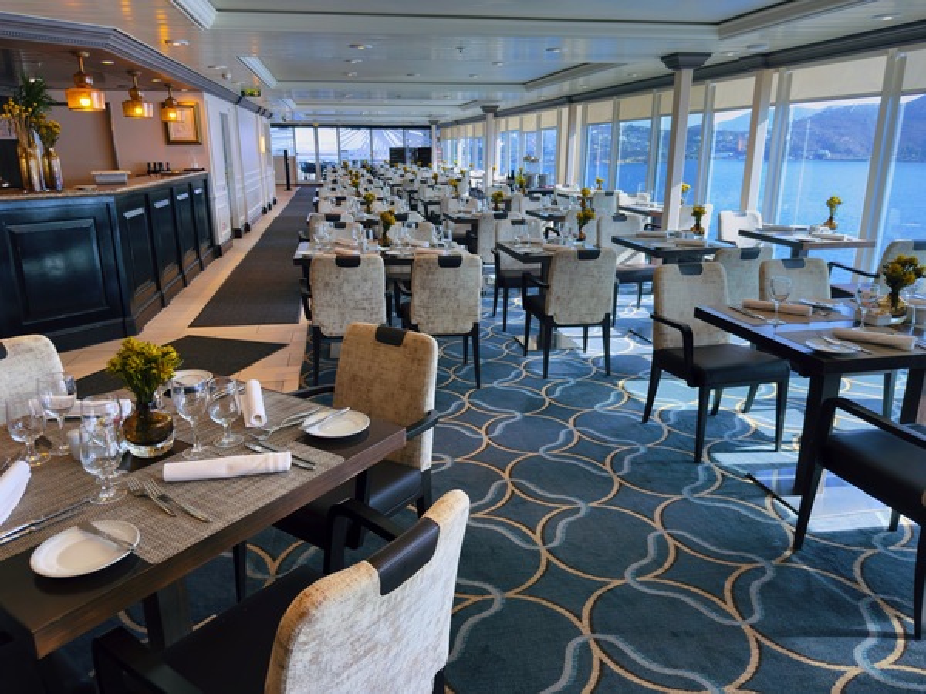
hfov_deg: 71.6
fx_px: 642
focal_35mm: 24
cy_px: 347
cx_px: 463
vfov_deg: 56.8
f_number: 1.8
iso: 64
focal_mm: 6.86
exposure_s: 1/125
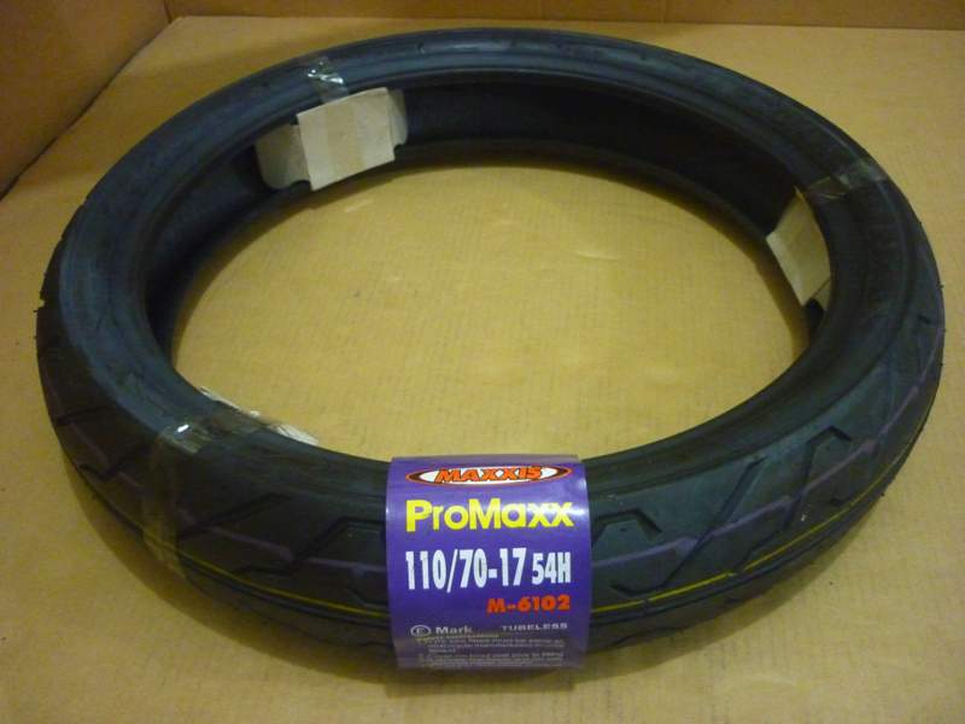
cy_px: 362
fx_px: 920
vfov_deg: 42.9
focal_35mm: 33
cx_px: 482
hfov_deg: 55.4
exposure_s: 1/25
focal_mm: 5.5
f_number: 2.8
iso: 800
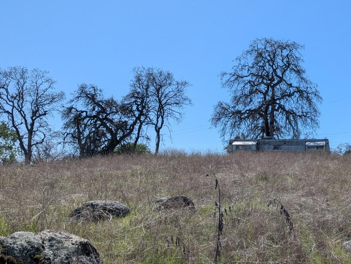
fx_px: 447
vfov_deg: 32.6
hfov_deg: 40.8
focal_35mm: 44
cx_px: 287
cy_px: 182
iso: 47
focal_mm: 6.81
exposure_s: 1/3145
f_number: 1.85
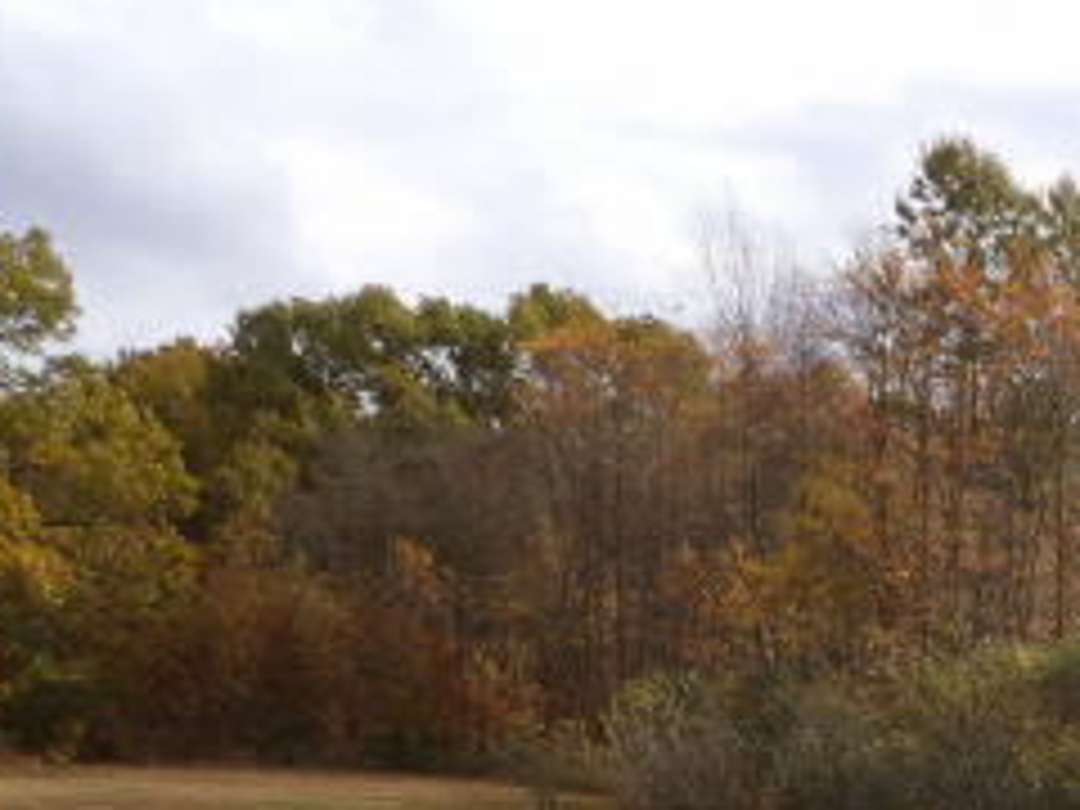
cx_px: 1084
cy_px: 1076
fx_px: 1997
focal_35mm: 64
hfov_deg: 28.4
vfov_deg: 20.7
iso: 100
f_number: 3.2
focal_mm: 4.3
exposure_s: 1/965
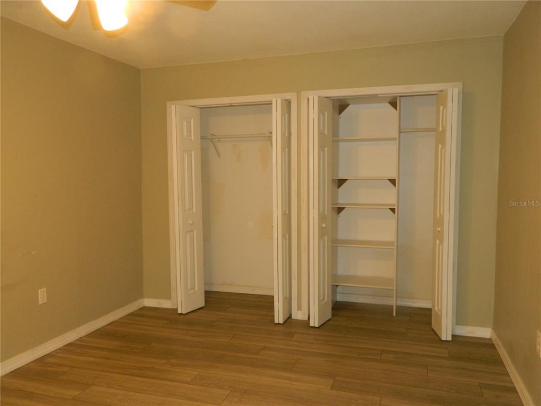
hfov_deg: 63.4
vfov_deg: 49.7
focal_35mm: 28
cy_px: 203
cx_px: 270
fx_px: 438
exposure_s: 1/30
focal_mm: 5.1
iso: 200
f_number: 3.2
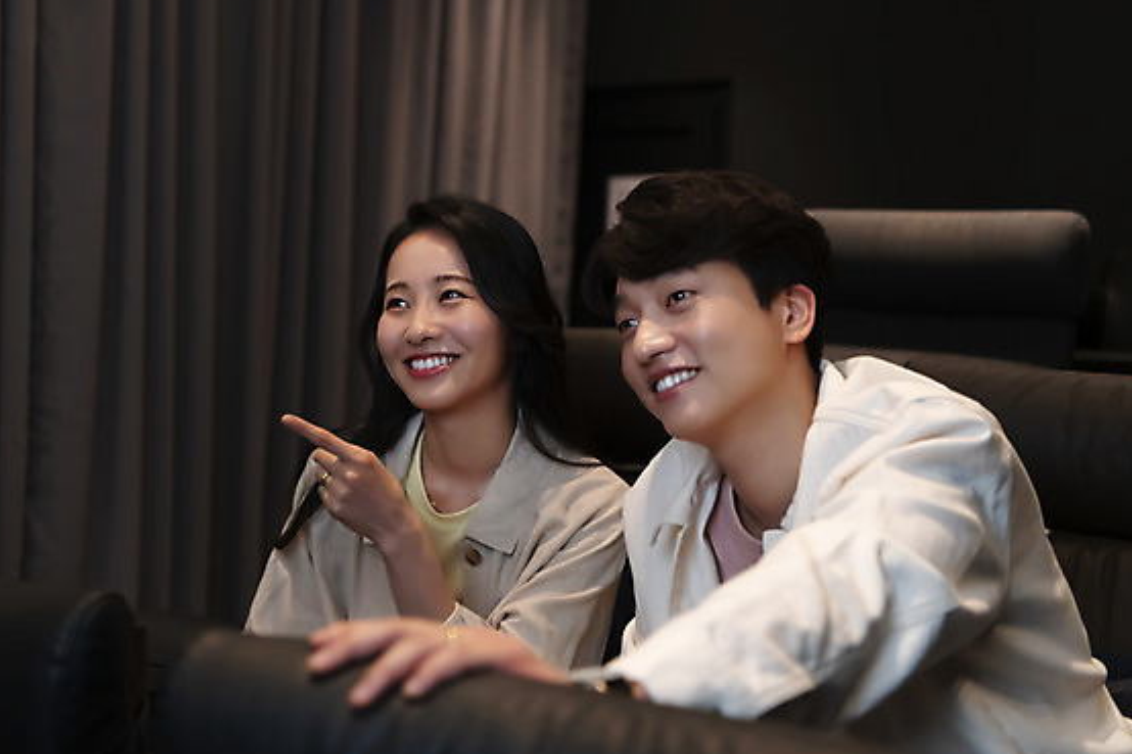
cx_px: 525
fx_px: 1635
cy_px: 360
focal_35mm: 52
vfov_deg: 26.0
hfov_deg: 38.2
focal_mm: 48
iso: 1250
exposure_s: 1/125
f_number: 2.8
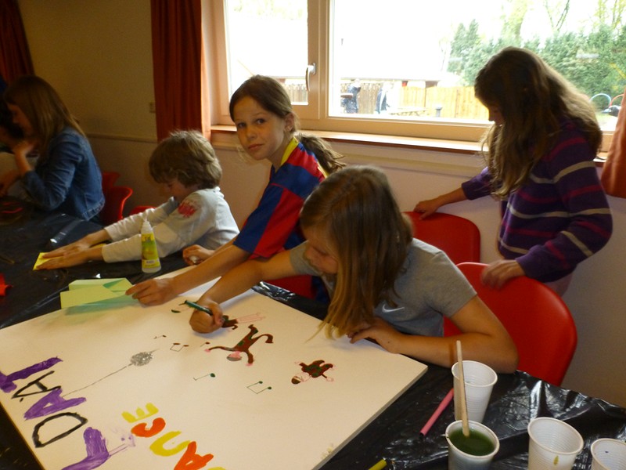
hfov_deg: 71.6
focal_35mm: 24
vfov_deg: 56.8
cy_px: 235
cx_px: 313
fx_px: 434
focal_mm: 4.3
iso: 400
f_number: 3.3
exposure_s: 1/60
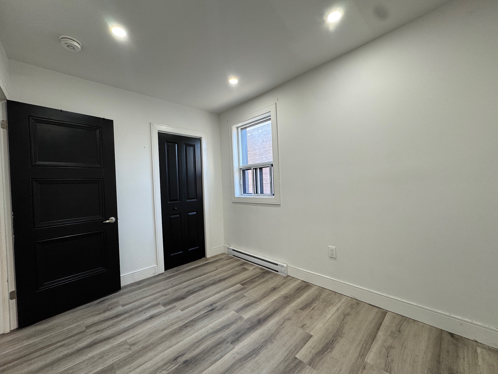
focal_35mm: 14
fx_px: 201
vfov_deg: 85.7
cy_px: 187
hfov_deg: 102.1
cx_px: 249
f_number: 2.2
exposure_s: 1/120
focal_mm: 2.22
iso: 160
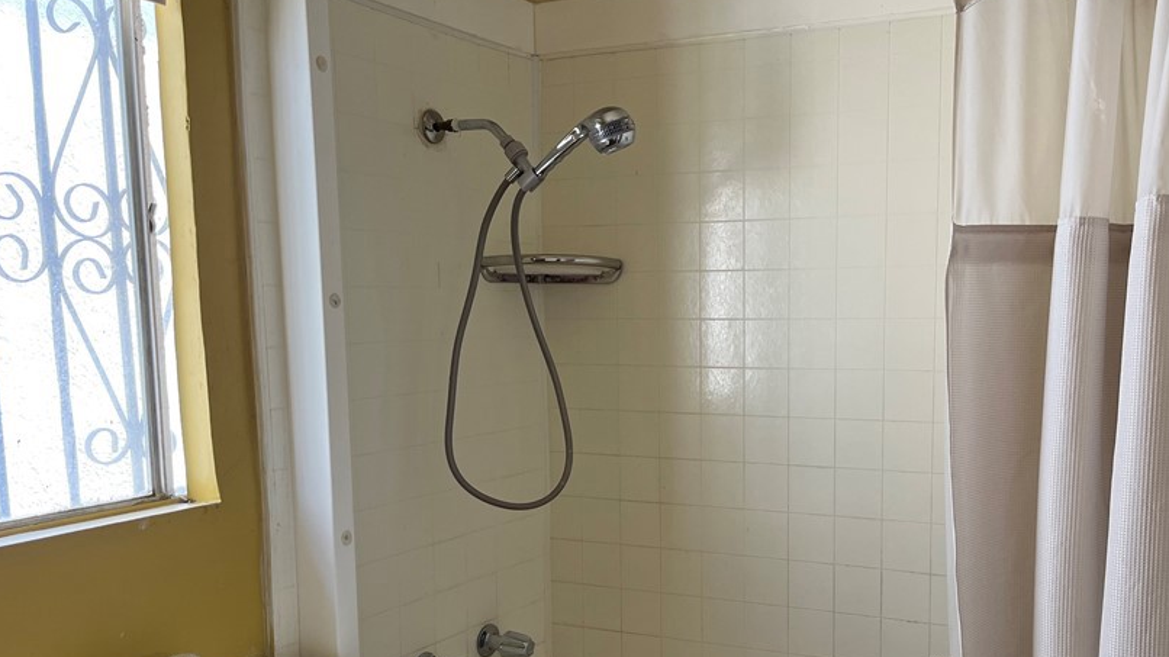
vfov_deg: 32.5
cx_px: 712
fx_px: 1116
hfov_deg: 54.8
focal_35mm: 36
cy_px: 444
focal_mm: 5.1
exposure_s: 1/121
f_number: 1.6
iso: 125
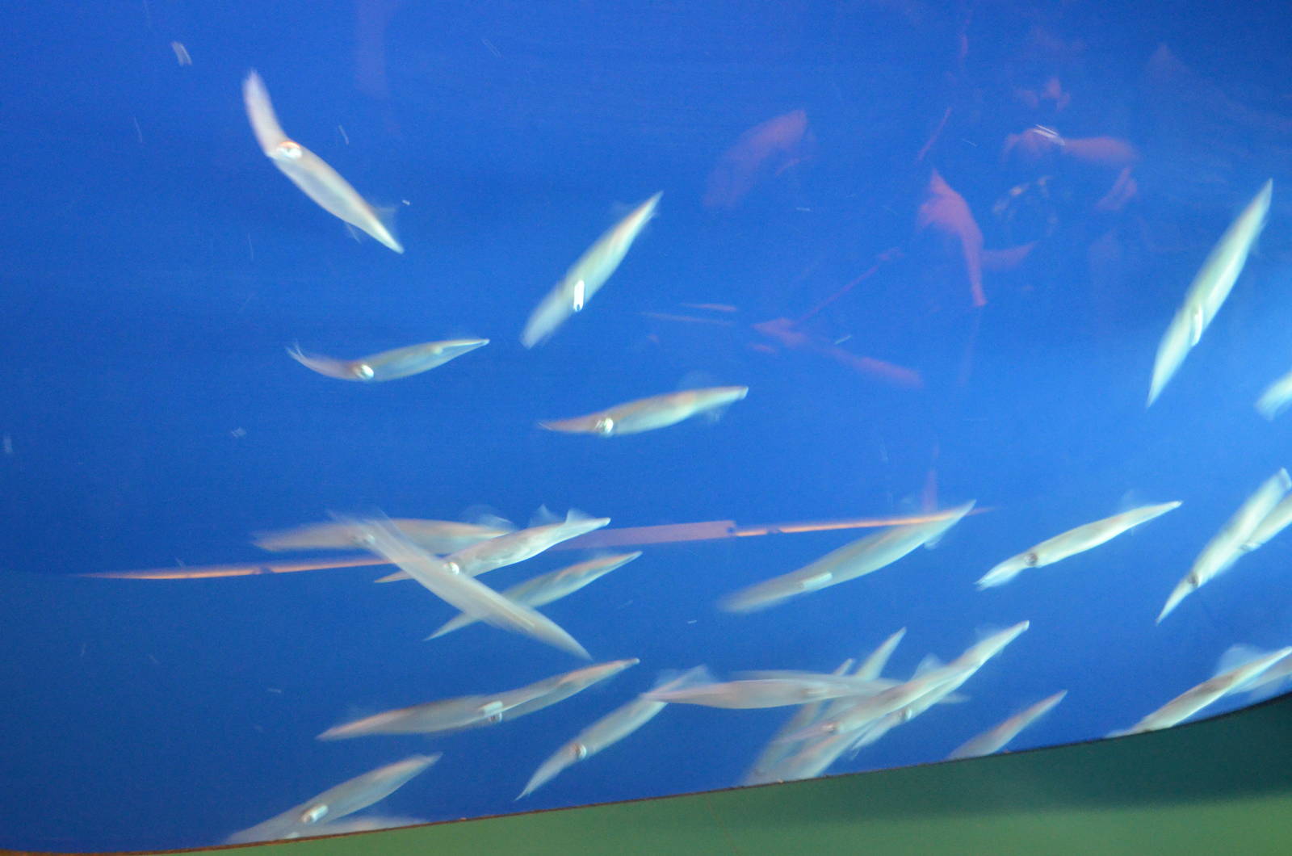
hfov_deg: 41.2
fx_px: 1719
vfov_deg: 28.0
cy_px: 428
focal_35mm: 48
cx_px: 646
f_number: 4.8
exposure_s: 1/4
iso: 3200
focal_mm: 32
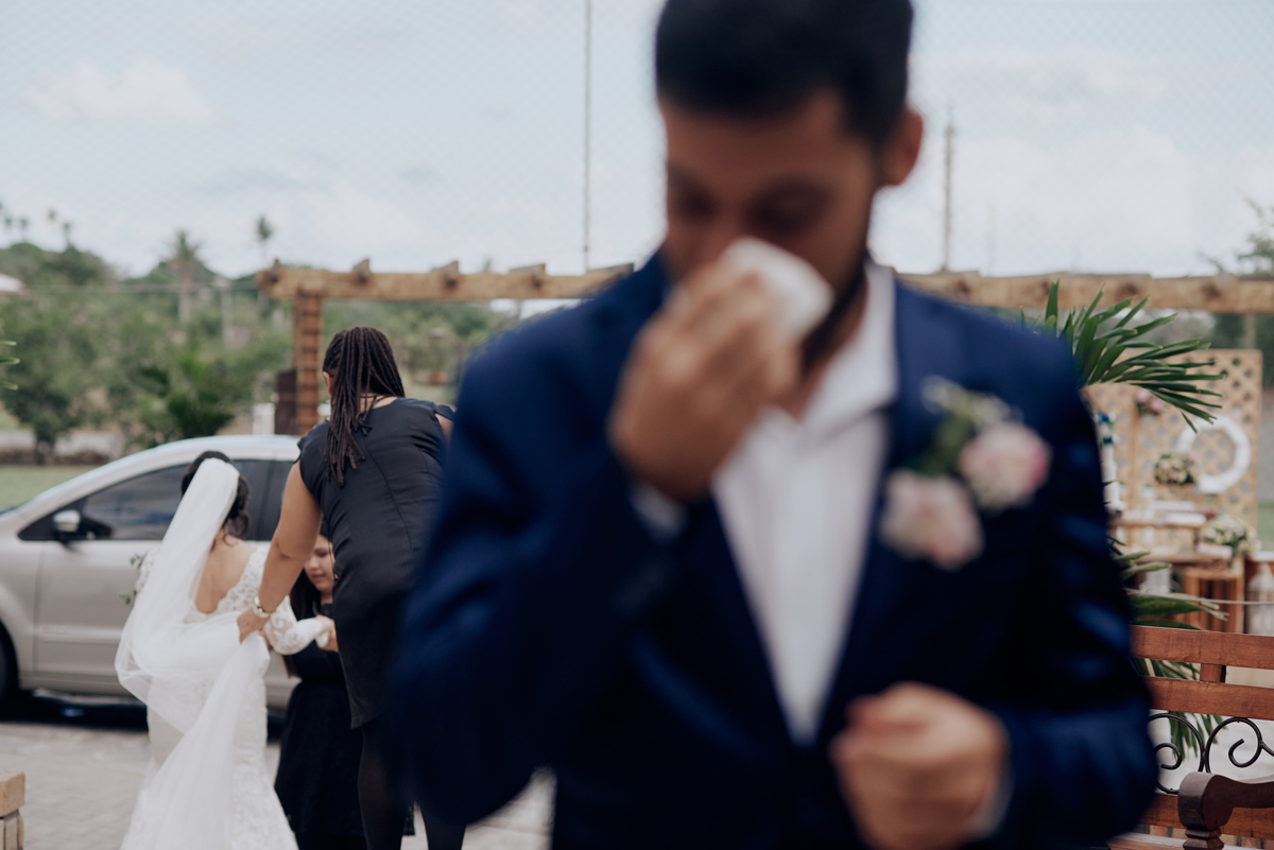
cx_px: 637
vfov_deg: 16.1
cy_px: 425
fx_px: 3009
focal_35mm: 85
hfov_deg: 23.9
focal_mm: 85
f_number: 3.2
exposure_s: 1/3200
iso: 800
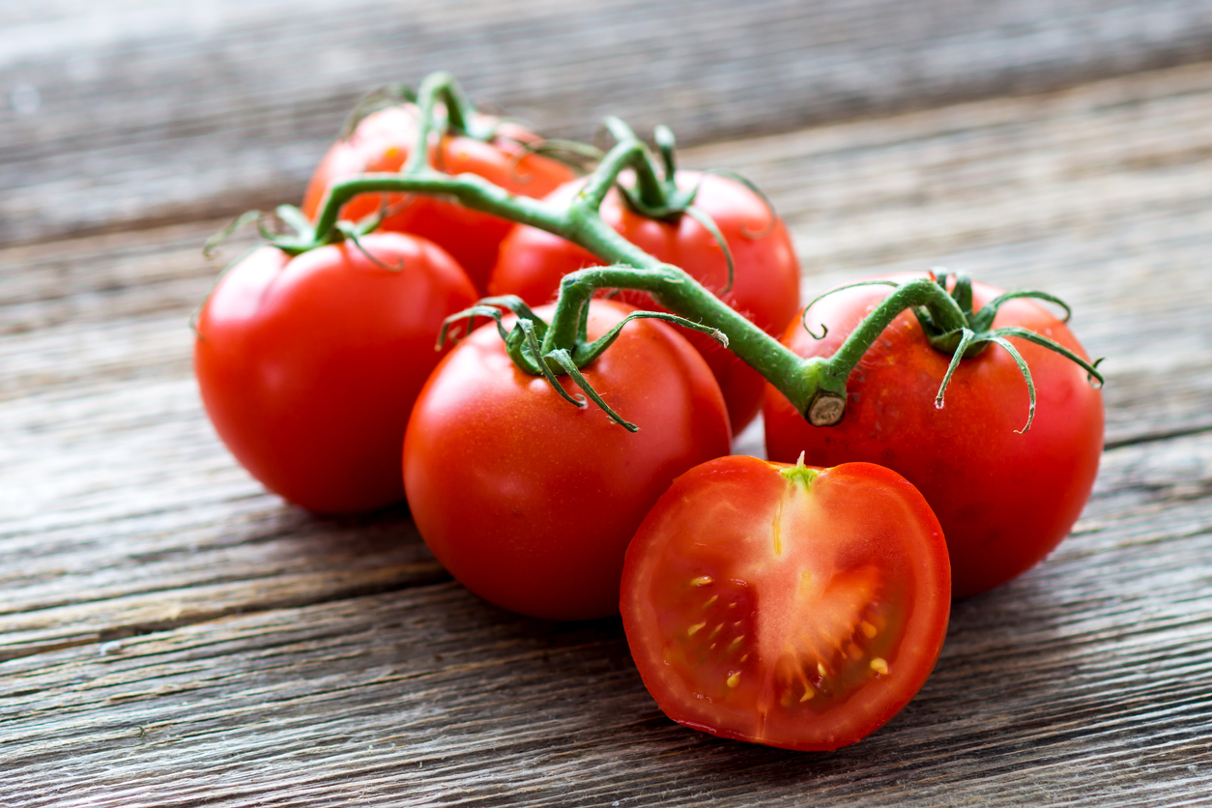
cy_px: 404
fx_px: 5050
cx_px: 606
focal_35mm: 150
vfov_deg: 9.1
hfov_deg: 13.7
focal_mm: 100
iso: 100
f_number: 4
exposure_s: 1/6
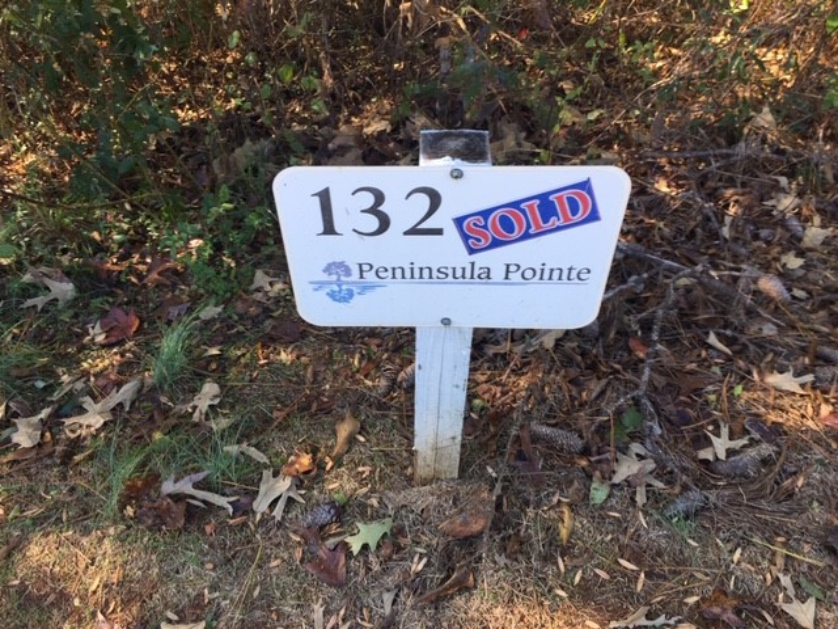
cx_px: 419
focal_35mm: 29
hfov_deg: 61.7
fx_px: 702
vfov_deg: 48.2
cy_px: 314
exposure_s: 1/120
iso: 32
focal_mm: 4.15
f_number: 2.2
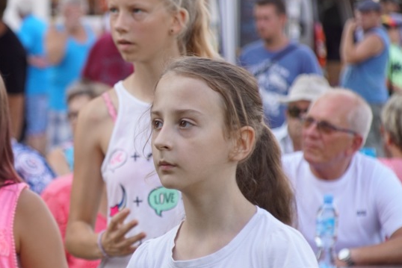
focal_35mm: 293
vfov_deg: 4.7
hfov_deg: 7.0
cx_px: 37
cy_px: 144
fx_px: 3272
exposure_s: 1/200
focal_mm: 105
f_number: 5.6
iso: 400
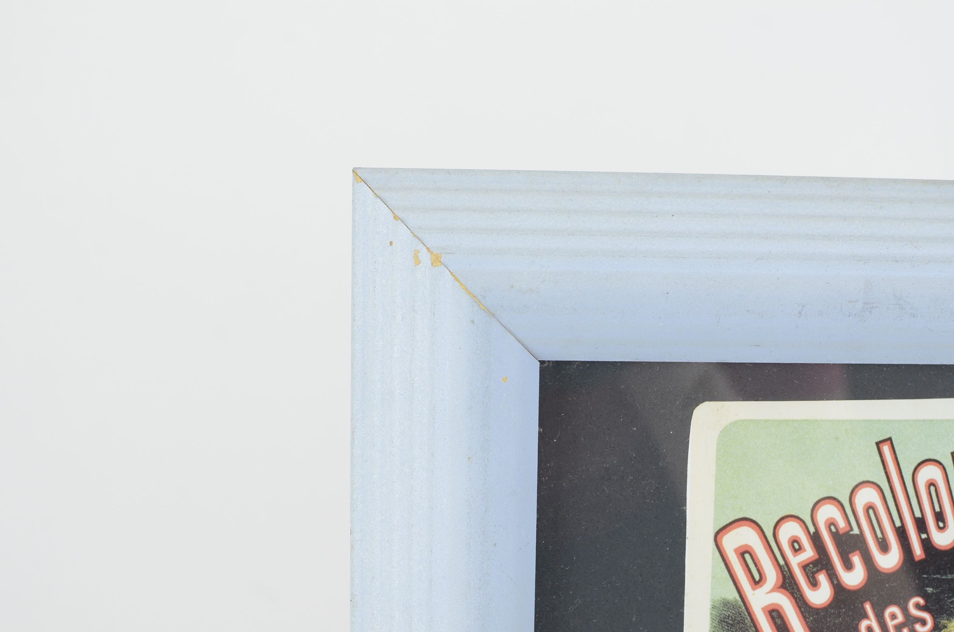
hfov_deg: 37.9
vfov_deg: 25.6
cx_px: 477
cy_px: 316
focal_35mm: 52
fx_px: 1388
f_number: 5.6
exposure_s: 1/125
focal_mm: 35
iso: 640
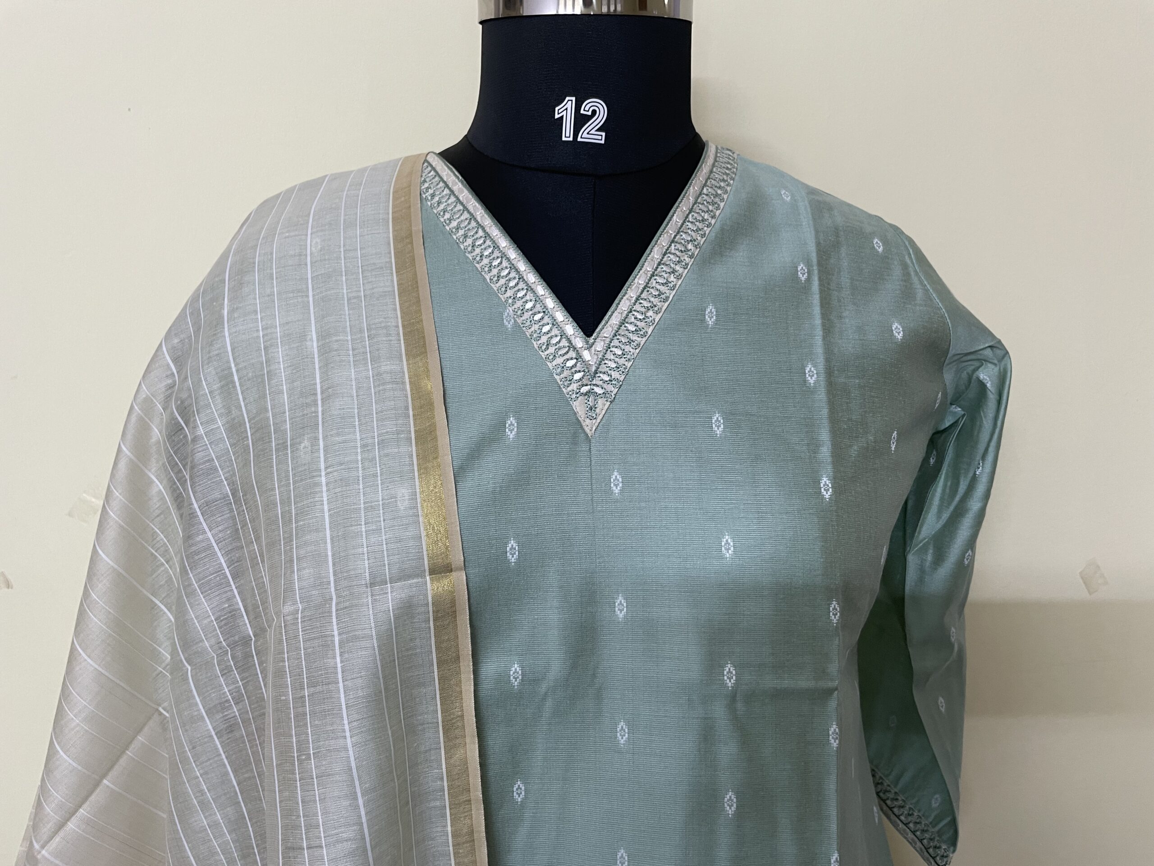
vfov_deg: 53.1
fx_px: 867
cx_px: 577
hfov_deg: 67.3
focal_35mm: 26
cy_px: 433
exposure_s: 1/50
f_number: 1.6
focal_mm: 4.2
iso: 80
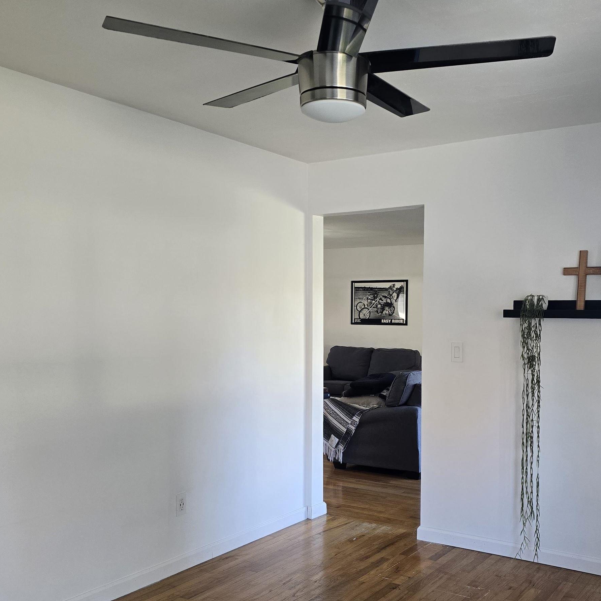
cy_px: 348
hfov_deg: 46.8
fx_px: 687
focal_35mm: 35
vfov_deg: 47.1
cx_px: 375
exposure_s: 1/120
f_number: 1.7
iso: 200
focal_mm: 6.3
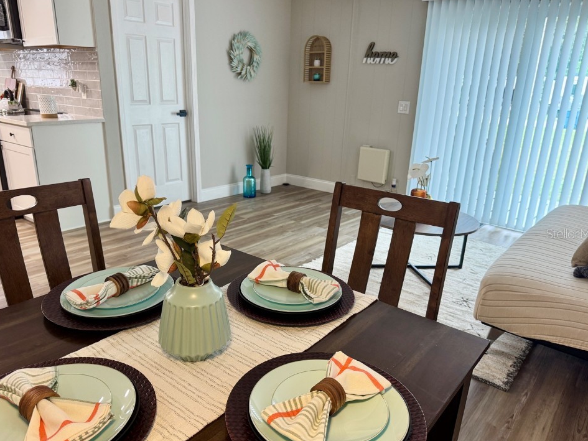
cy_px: 233
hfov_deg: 67.3
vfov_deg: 53.0
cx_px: 286
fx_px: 442
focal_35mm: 26
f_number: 1.78
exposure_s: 1/120
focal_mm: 6.76
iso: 160
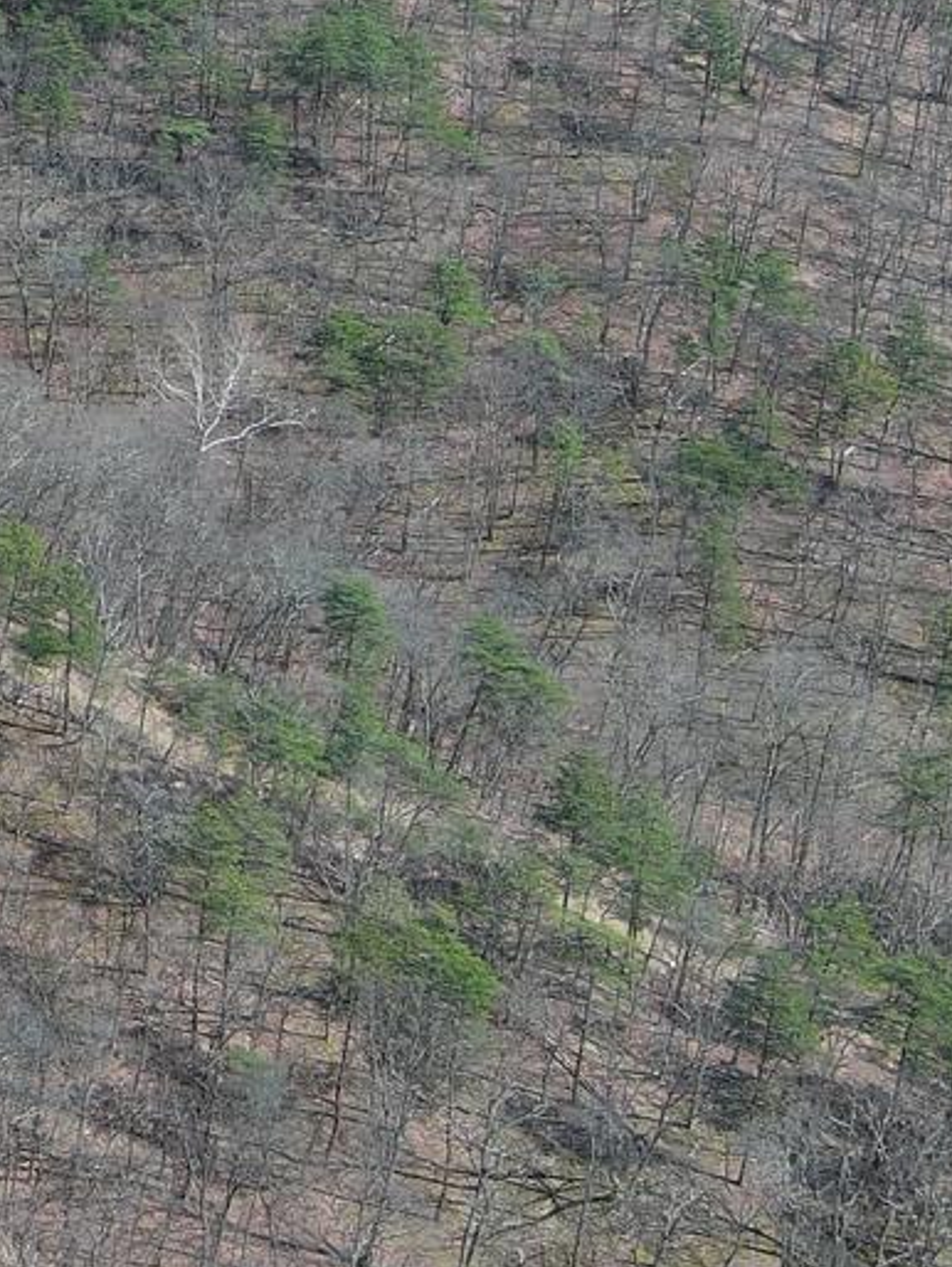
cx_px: -1194
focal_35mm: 111
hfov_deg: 11.5
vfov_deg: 16.8
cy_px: -317
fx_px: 4067
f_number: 2.8
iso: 100
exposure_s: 1/596
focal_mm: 10.57
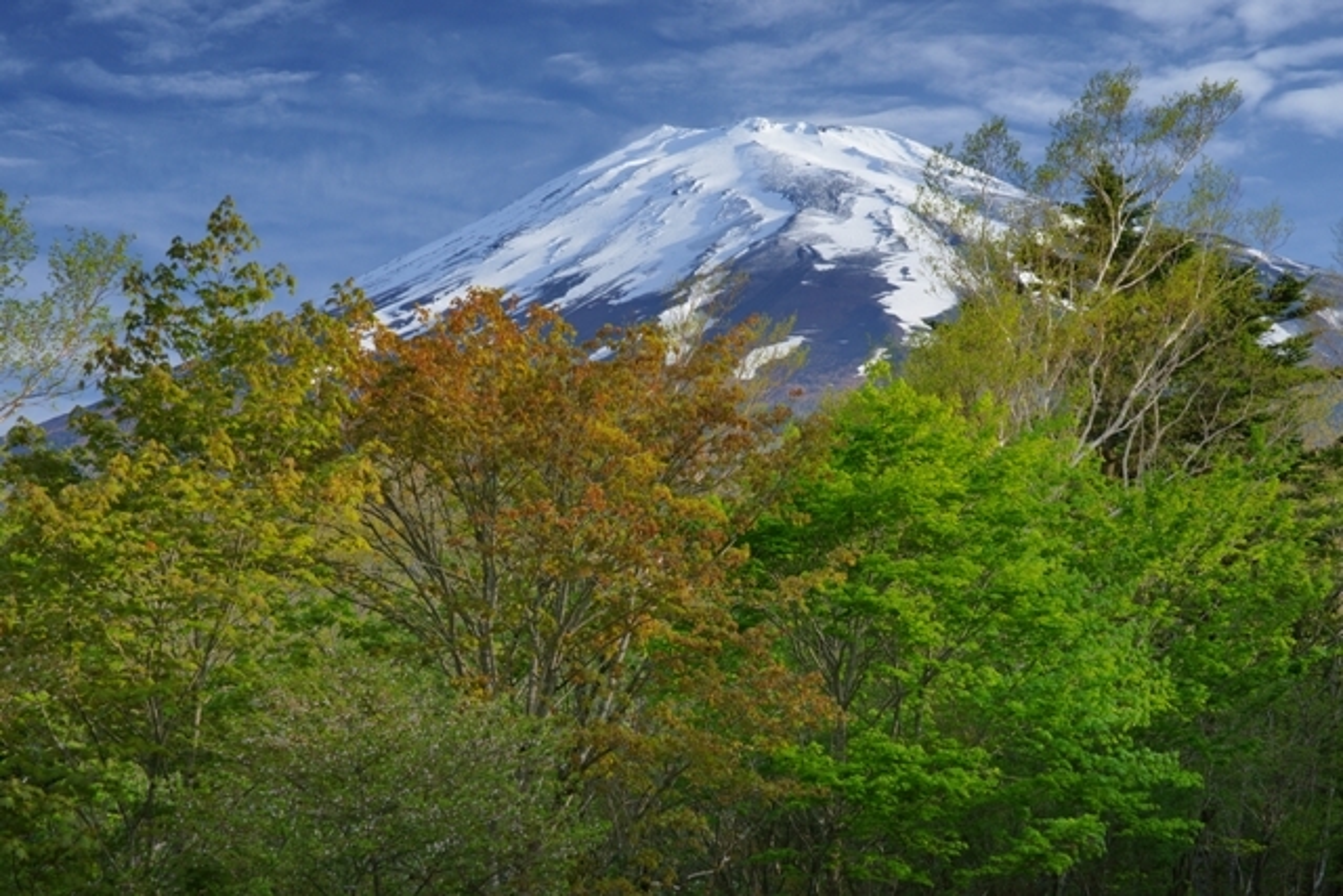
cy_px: 448
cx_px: 672
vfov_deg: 19.5
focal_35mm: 70
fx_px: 2612
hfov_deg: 28.8
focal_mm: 70
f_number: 11
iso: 100
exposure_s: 1/50
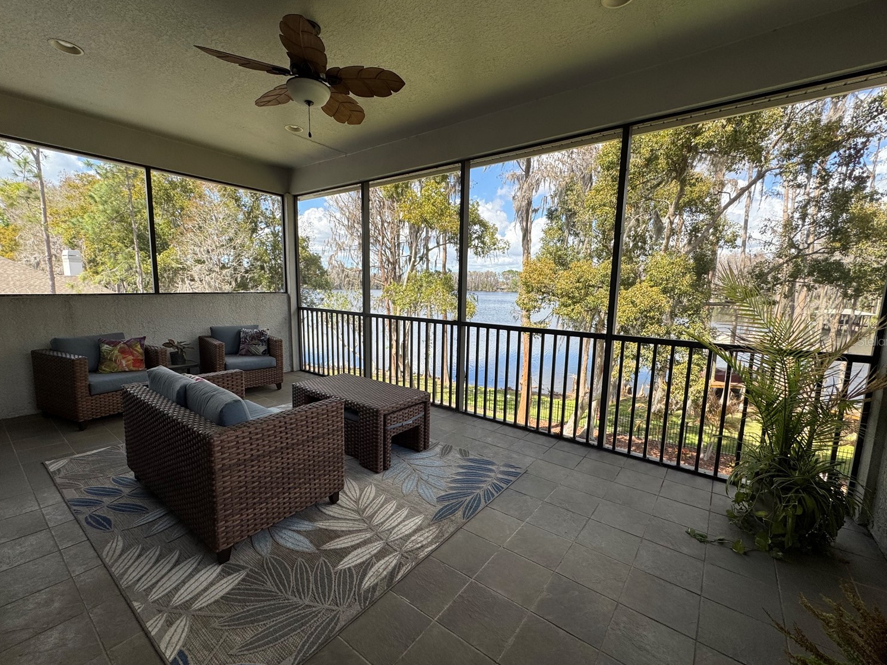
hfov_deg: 98.2
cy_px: 341
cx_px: 438
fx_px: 384
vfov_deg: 81.7
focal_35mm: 15
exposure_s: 1/423
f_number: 2.2
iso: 40
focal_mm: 2.22
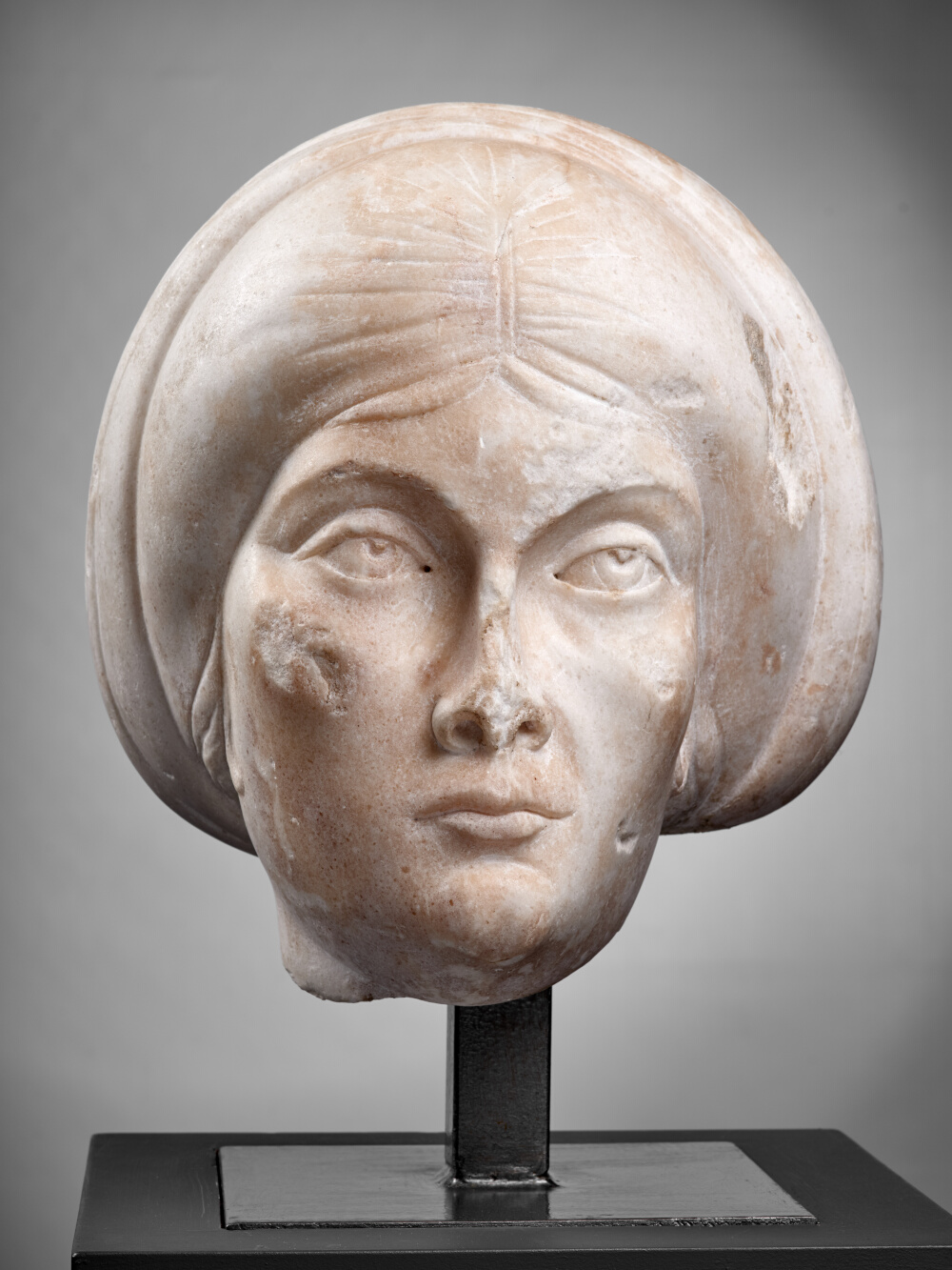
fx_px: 2310
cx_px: 476
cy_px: 635
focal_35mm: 63
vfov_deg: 30.7
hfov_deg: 23.3
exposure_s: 1/125
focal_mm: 80
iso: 200
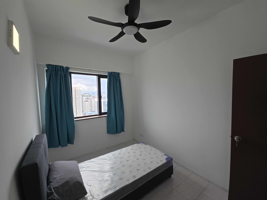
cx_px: 134
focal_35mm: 13
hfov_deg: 106.2
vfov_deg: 89.9
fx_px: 100
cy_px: 100
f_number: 2.2
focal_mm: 2.2
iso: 50
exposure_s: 1/193
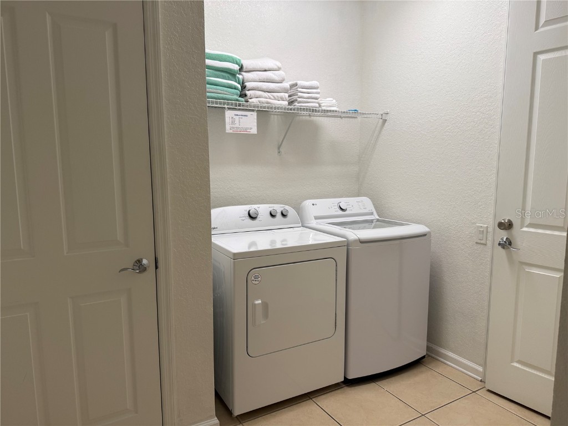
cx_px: 284
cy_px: 213
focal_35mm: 24
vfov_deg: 56.8
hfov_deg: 71.6
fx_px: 394
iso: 125
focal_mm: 6.76
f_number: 1.78
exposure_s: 1/60
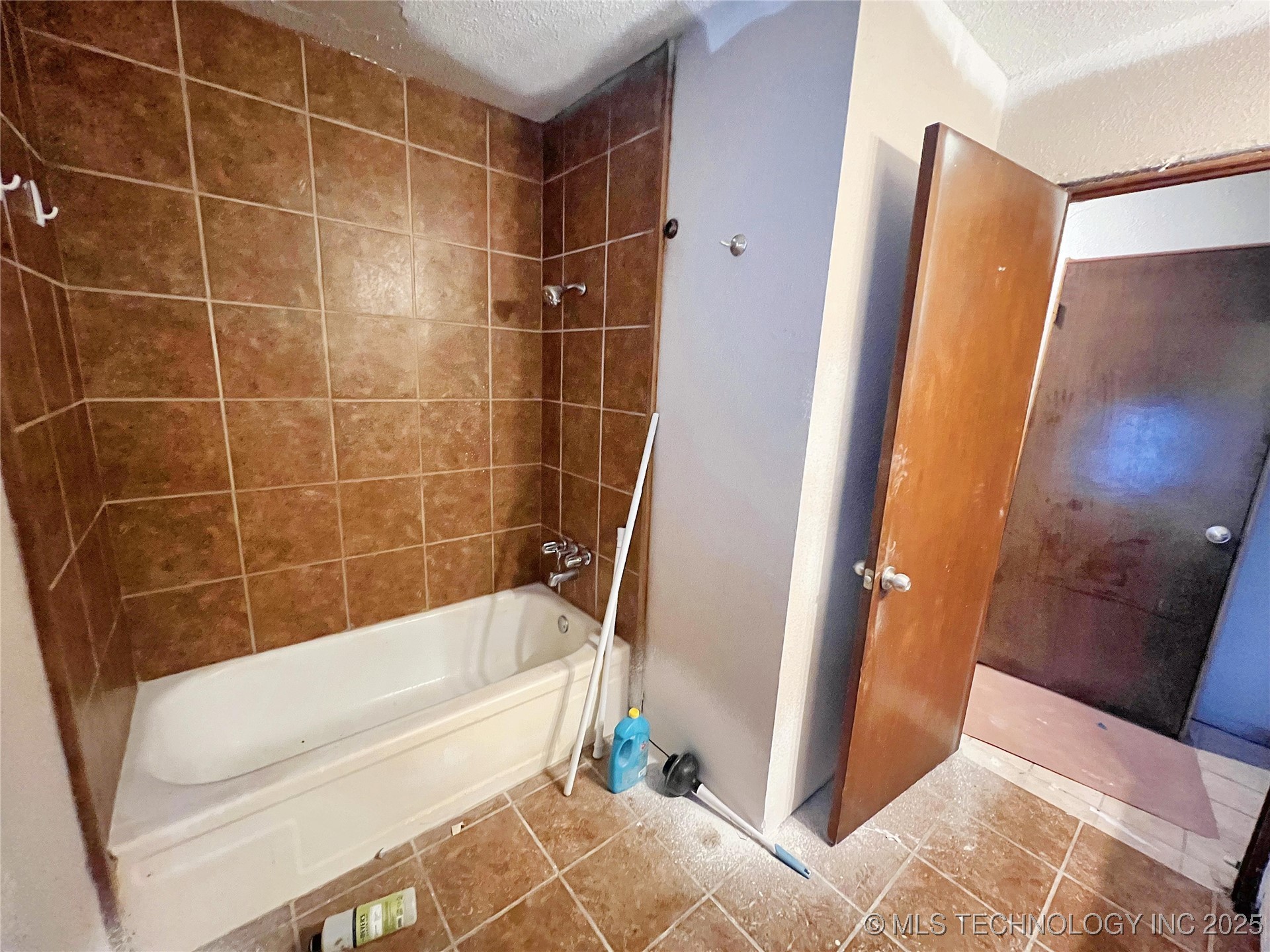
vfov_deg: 89.9
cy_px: 476
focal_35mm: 13
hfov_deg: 106.2
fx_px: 477
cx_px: 635
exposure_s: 1/40
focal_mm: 1.6
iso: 1000
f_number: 1.8
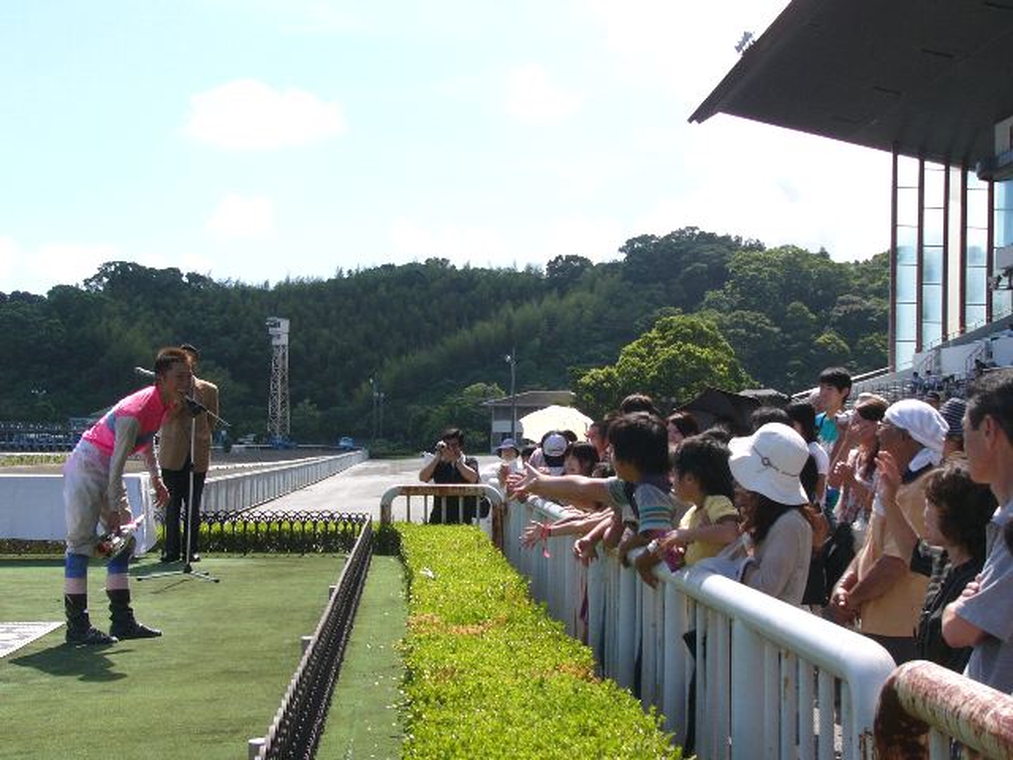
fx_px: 1434
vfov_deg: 29.7
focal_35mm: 49
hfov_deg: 38.9
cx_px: 506
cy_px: 380
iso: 50
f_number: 4
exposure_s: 1/400
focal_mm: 8.1
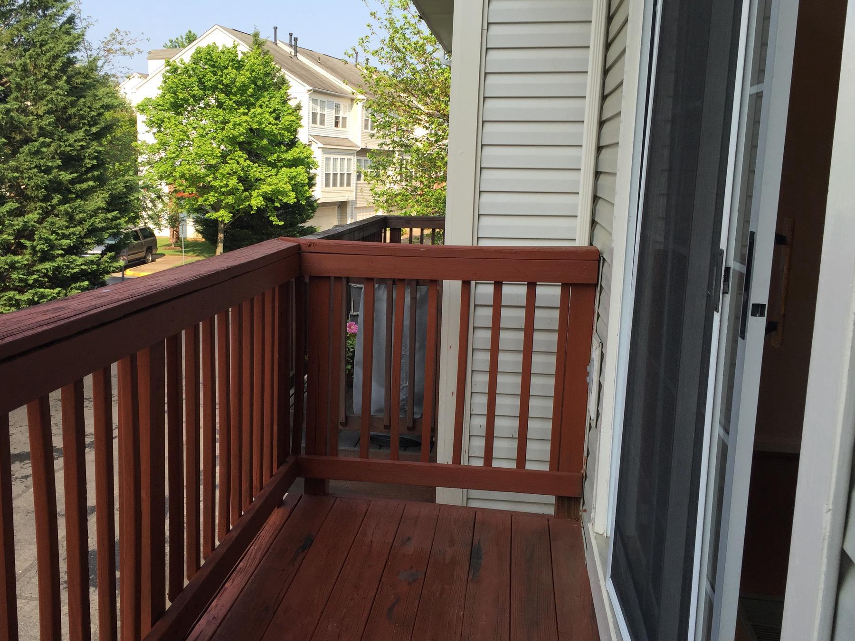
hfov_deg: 55.2
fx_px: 815
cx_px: 369
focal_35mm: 33
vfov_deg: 42.9
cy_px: 316
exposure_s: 1/760
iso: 32
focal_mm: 4.15
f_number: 2.2
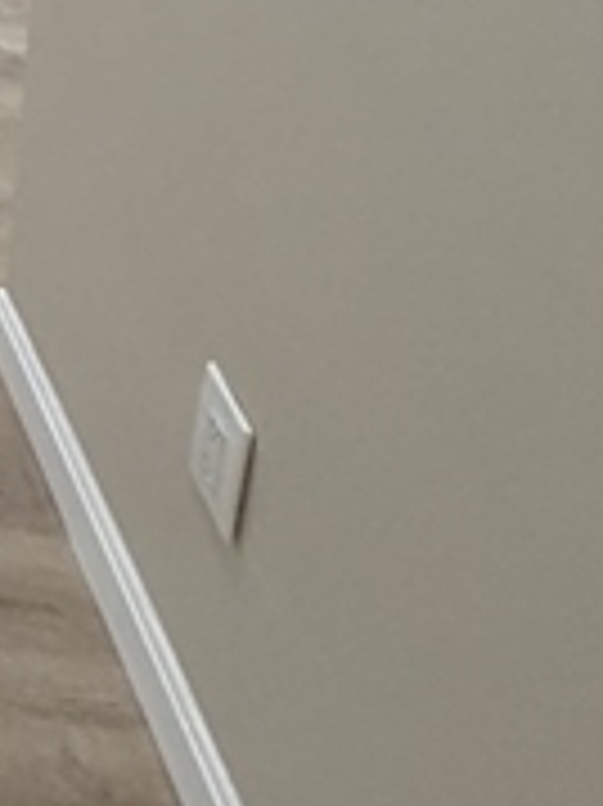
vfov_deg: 22.9
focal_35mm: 60
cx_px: -670
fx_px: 1395
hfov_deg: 16.7
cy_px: -536
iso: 250
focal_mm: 2.22
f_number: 2.2
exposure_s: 1/120
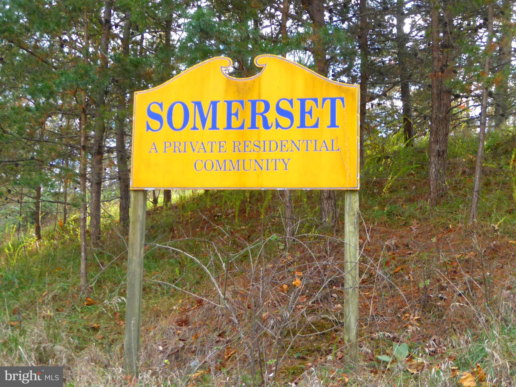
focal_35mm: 50
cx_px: 258
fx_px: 745
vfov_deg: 29.1
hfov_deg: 38.2
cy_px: 194
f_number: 4.1
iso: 160
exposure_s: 1/60
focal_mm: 9
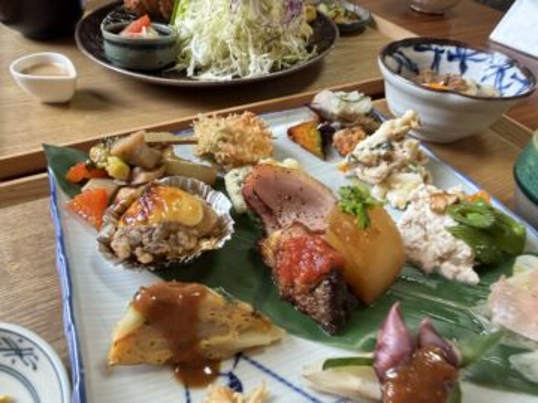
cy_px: 202
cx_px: 269
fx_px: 373
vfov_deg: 56.8
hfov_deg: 71.6
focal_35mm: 24
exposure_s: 1/60
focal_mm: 2.22
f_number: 2.2
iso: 250
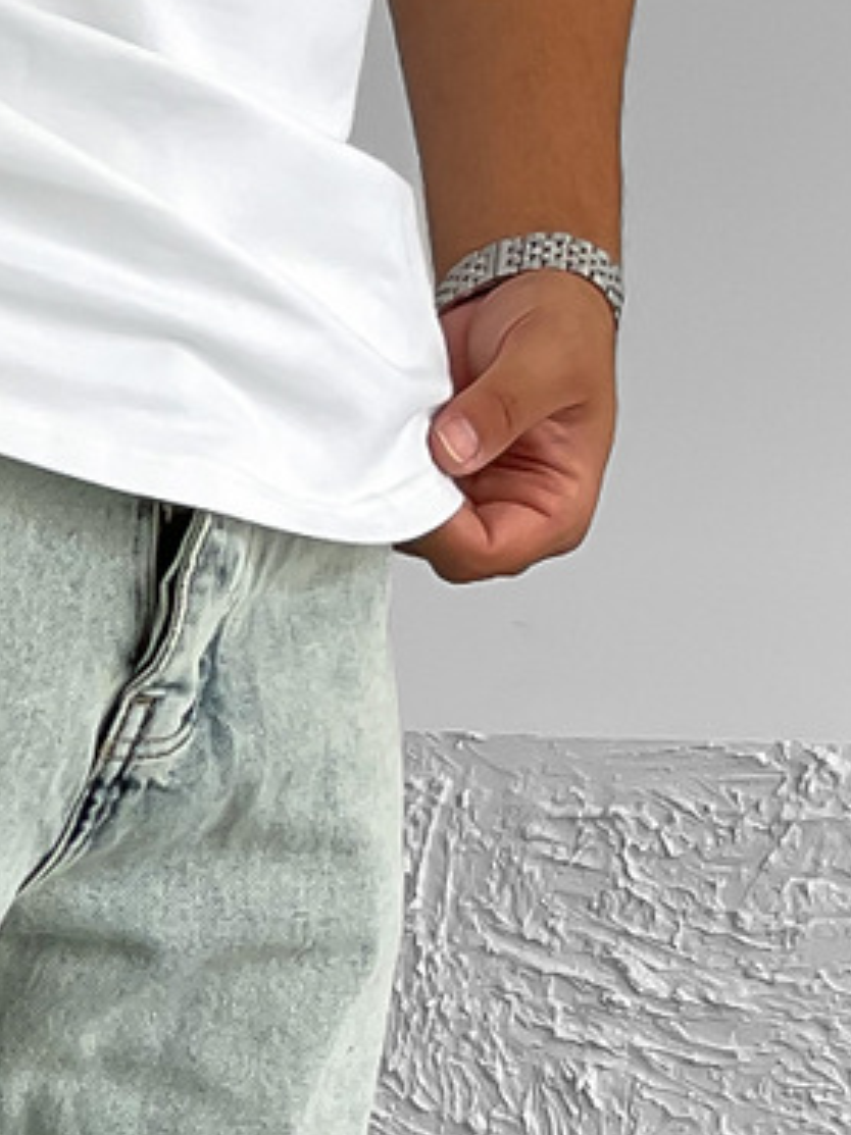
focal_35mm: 125
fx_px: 4100
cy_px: 1383
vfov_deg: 15.2
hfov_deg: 11.4
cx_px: -429
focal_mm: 3
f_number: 1.8
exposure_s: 1/120
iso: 20
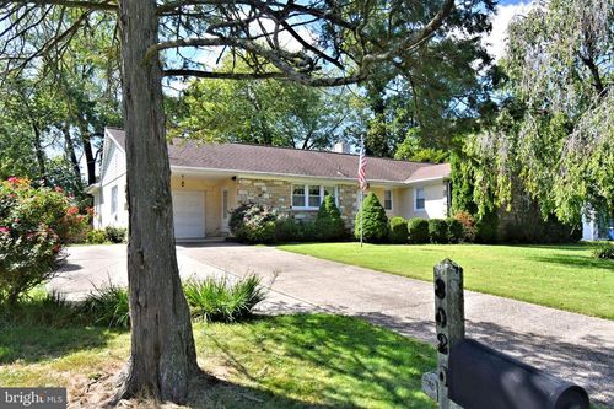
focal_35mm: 27
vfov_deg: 47.9
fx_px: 460
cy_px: 204
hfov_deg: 67.4
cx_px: 307
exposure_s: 1/640
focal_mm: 18
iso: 1000
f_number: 14
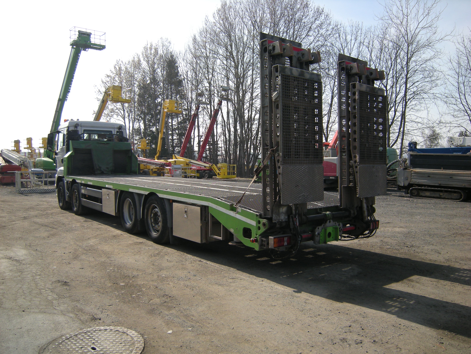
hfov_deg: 63.4
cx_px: 236
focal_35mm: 28
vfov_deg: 49.7
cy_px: 177
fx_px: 381
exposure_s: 1/215
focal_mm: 4.7
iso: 64
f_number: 5.6
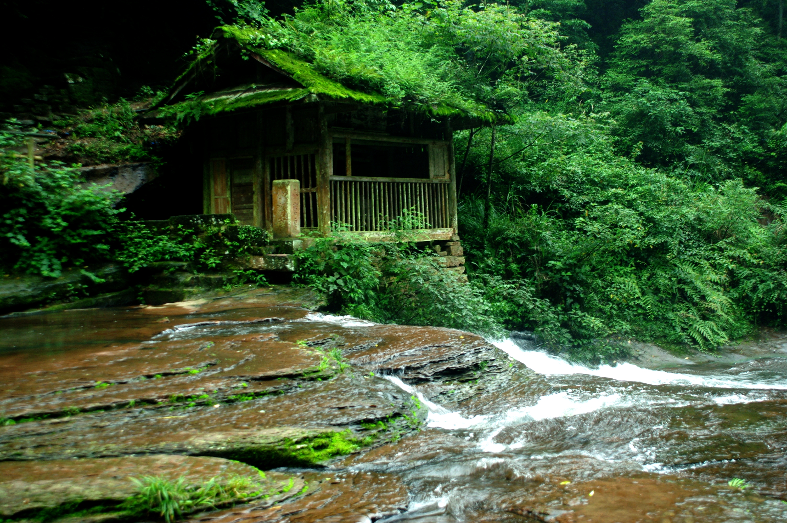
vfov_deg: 31.8
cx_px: 394
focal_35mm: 42
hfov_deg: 46.4
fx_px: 917
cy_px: 262
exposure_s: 1/15
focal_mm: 28
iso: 200
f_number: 4
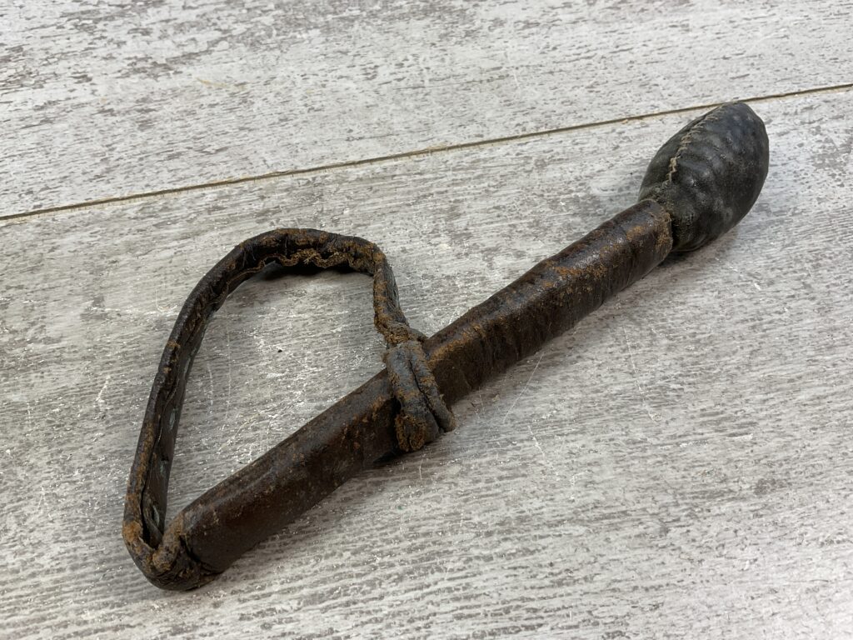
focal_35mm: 29
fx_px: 715
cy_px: 320
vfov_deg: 48.2
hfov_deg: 61.7
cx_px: 426
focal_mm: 3
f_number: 1.8
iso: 16
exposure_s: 1/199
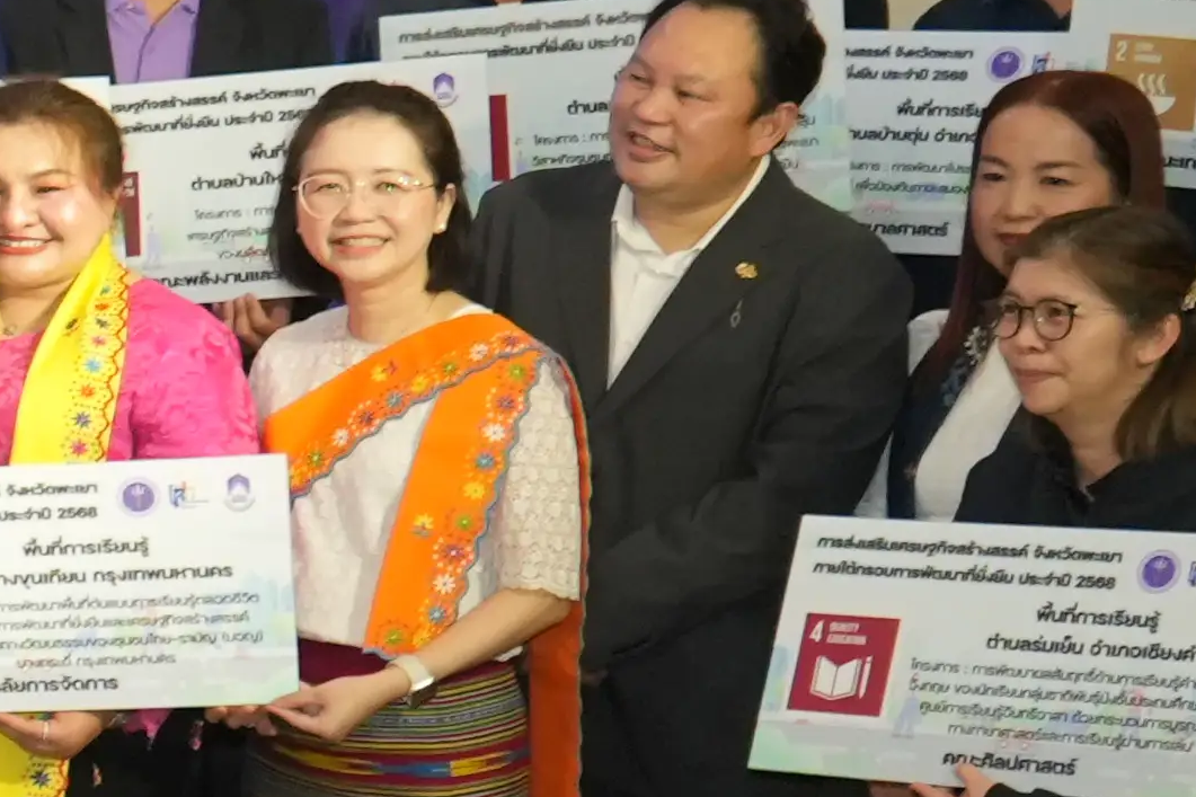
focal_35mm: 185
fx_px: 6145
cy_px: 366
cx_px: -2169
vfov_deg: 7.4
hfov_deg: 9.3
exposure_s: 1/125
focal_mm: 28
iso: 2000
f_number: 5.6
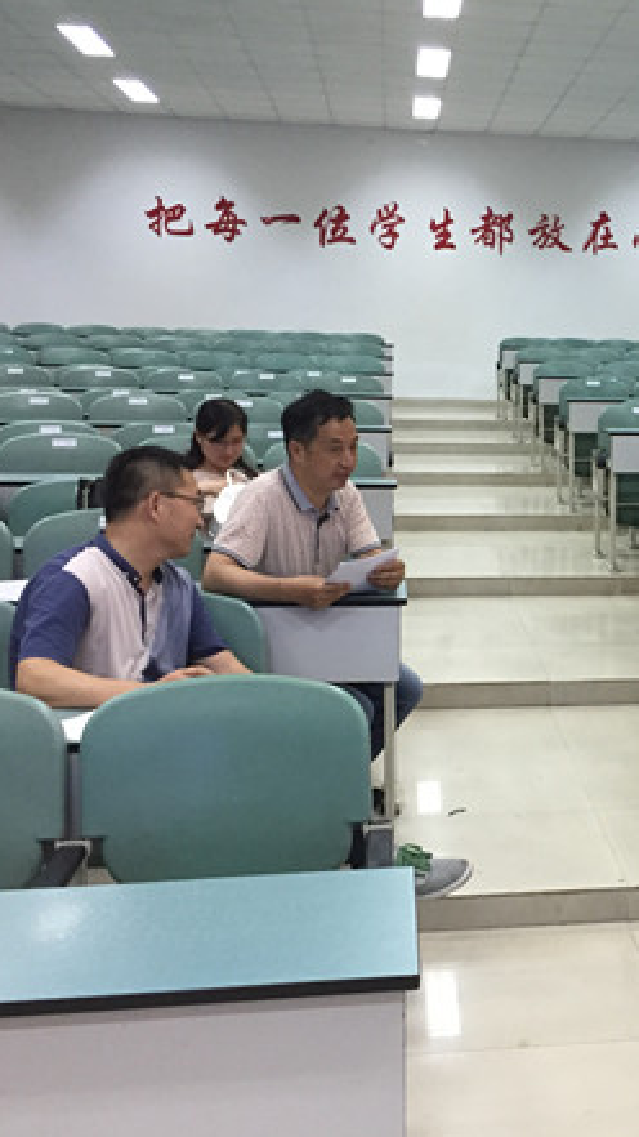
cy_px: 572
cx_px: 618
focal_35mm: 43
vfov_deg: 47.4
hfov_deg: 26.4
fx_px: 1296
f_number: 2.2
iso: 200
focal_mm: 4.15
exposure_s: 1/33
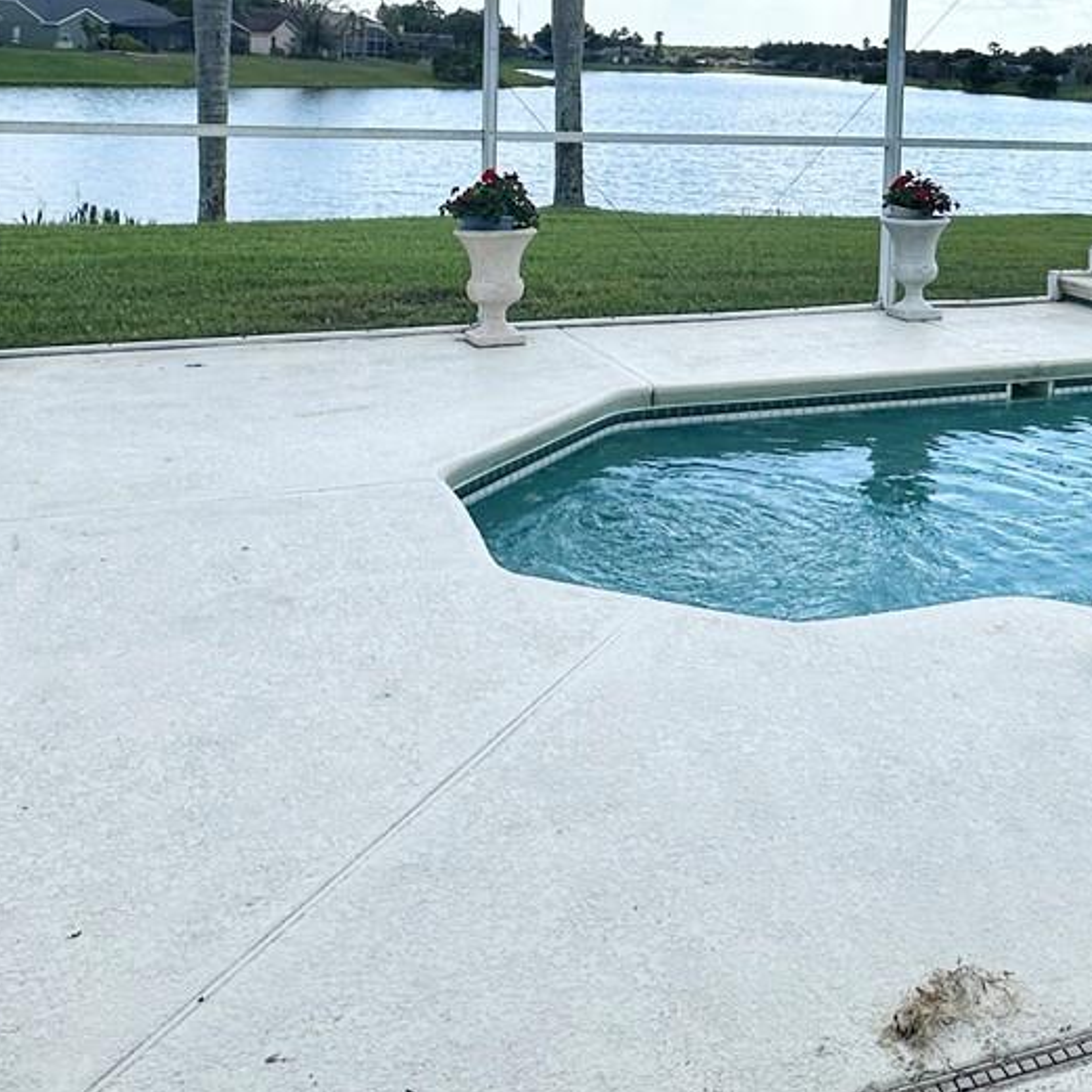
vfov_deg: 41.1
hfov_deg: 42.6
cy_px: 149
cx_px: 805
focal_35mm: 38
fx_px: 1356
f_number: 2.2
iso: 40
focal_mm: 2.22
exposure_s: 1/1916
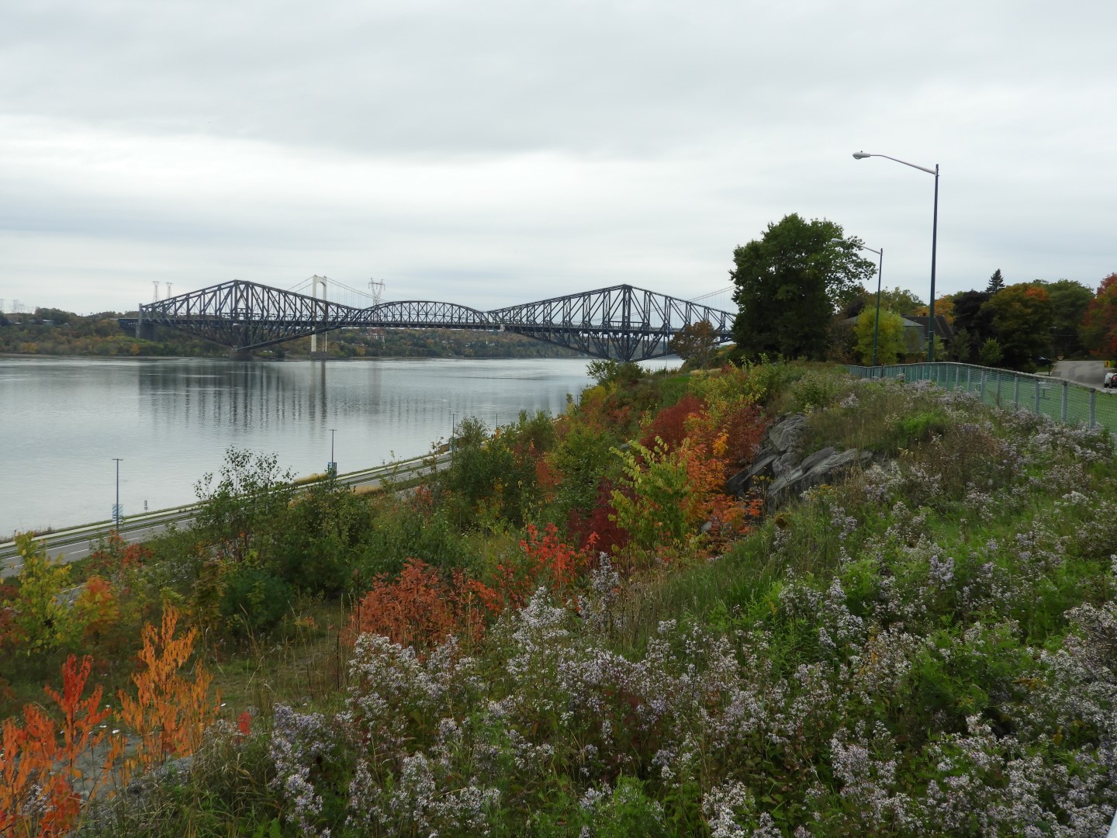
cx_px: 558
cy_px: 419
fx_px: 1065
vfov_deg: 42.9
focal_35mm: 33
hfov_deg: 55.4
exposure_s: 1/400
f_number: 3.6
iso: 100
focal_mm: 5.9
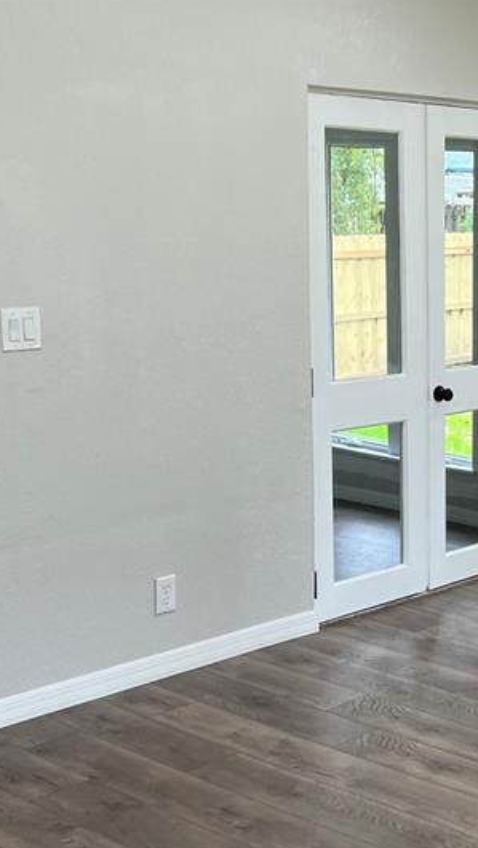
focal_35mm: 64
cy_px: 474
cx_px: 585
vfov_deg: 32.8
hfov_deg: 17.8
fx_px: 1441
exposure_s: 1/138
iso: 64
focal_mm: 5.7
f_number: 1.5
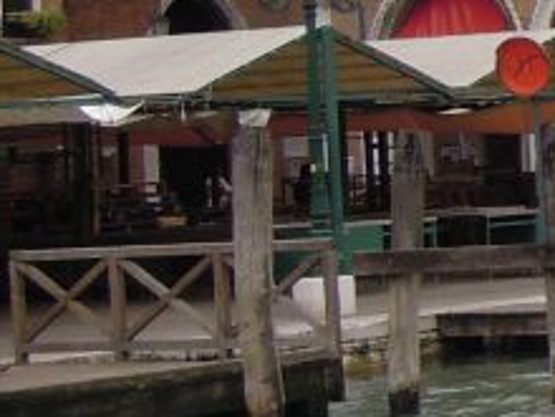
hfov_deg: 8.7
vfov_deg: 7.1
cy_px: -18
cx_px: 1261
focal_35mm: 209
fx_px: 3351
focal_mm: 8.1
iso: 160
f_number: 4
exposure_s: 1/250
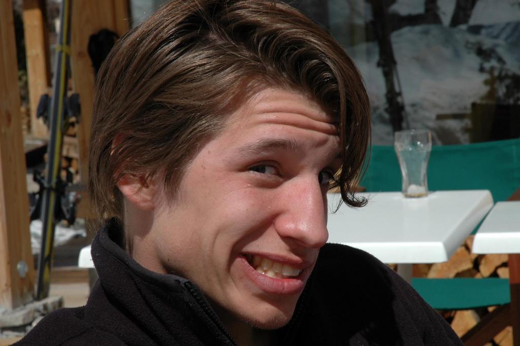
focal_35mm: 105
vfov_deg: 13.0
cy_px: 173
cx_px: 260
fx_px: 1515
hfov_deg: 19.5
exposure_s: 1/250
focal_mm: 70
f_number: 16
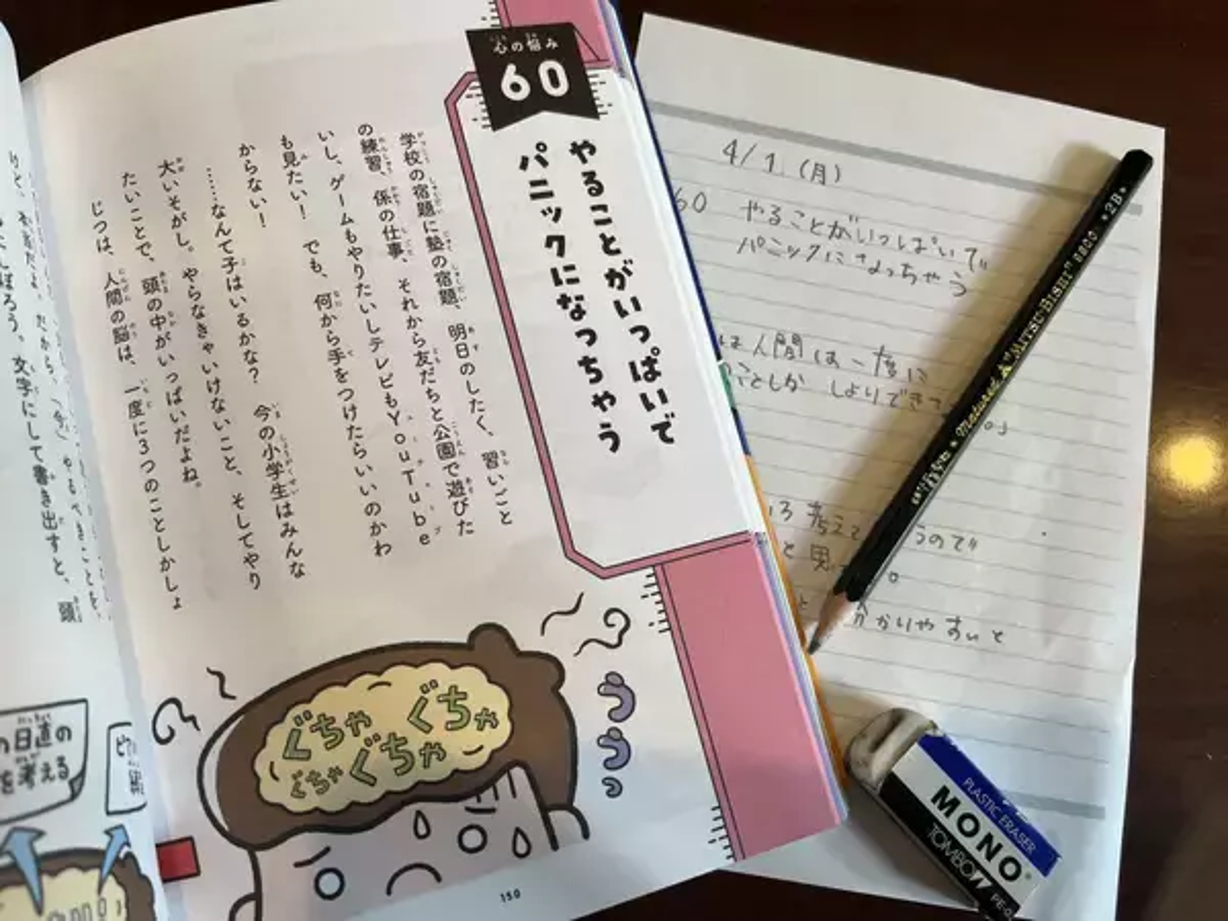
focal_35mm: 26
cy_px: 460
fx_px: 922
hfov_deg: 67.3
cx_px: 614
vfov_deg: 53.1
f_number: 1.6
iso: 80
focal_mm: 5.1
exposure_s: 1/100
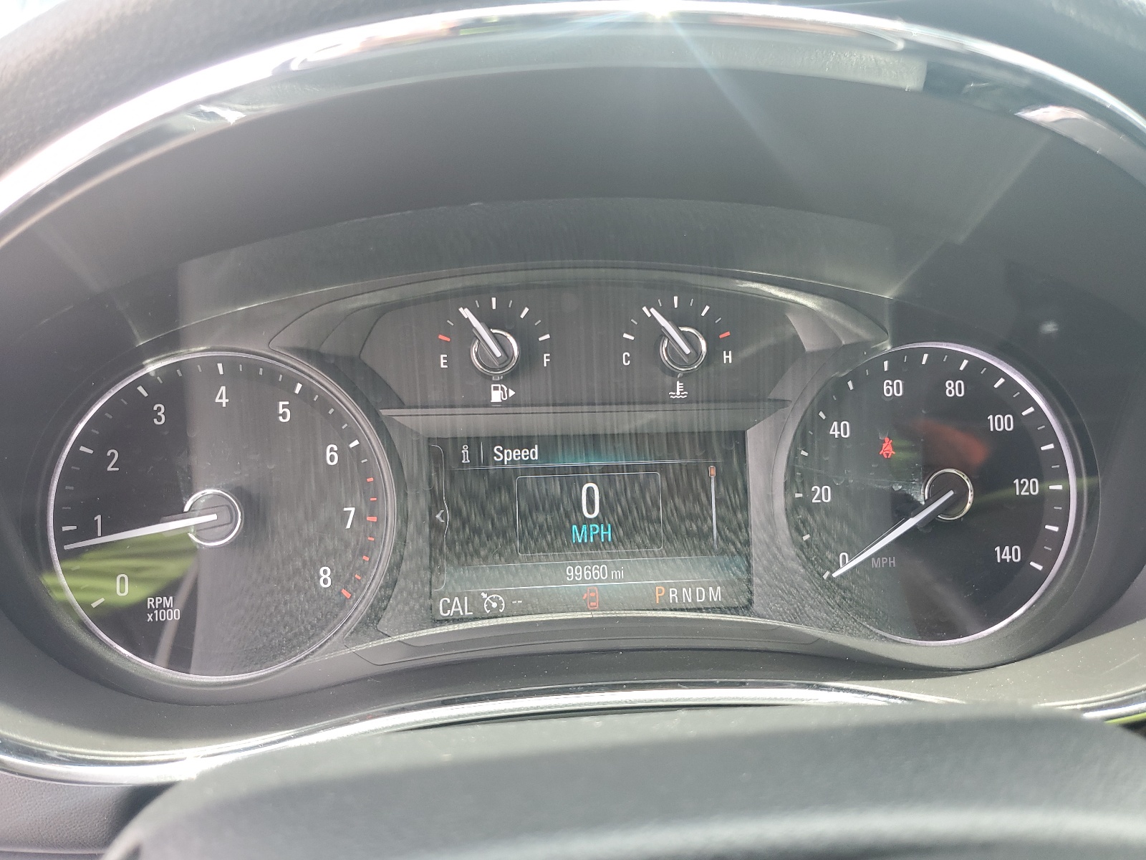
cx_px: 573
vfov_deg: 53.1
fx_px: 861
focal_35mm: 26
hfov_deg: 67.3
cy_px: 430
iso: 56
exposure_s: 1/120
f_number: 1.5
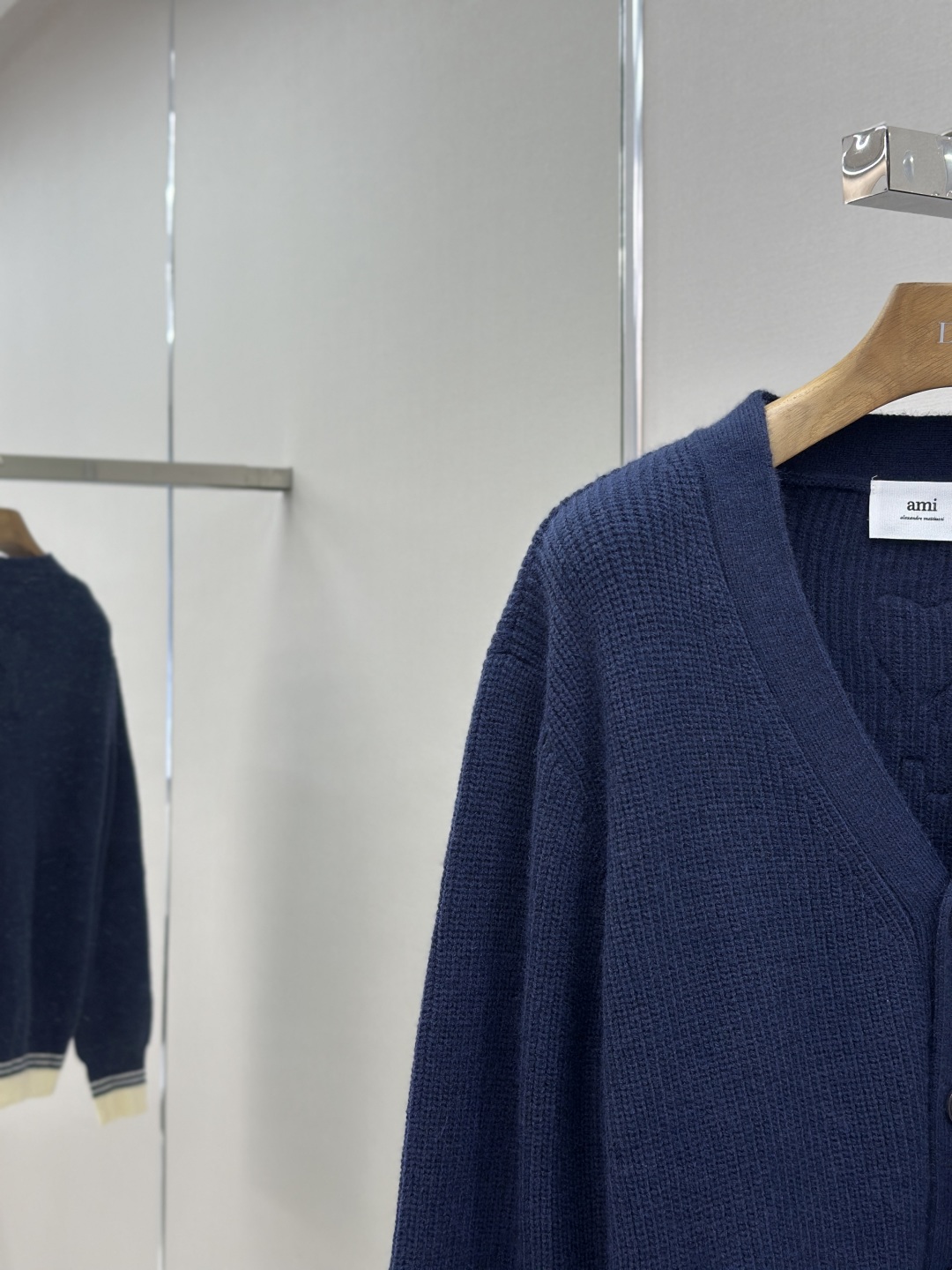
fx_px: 1760
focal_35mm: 48
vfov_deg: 39.7
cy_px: 635
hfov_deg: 30.3
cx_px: 476
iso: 80
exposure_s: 1/227
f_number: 1.78
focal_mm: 6.86
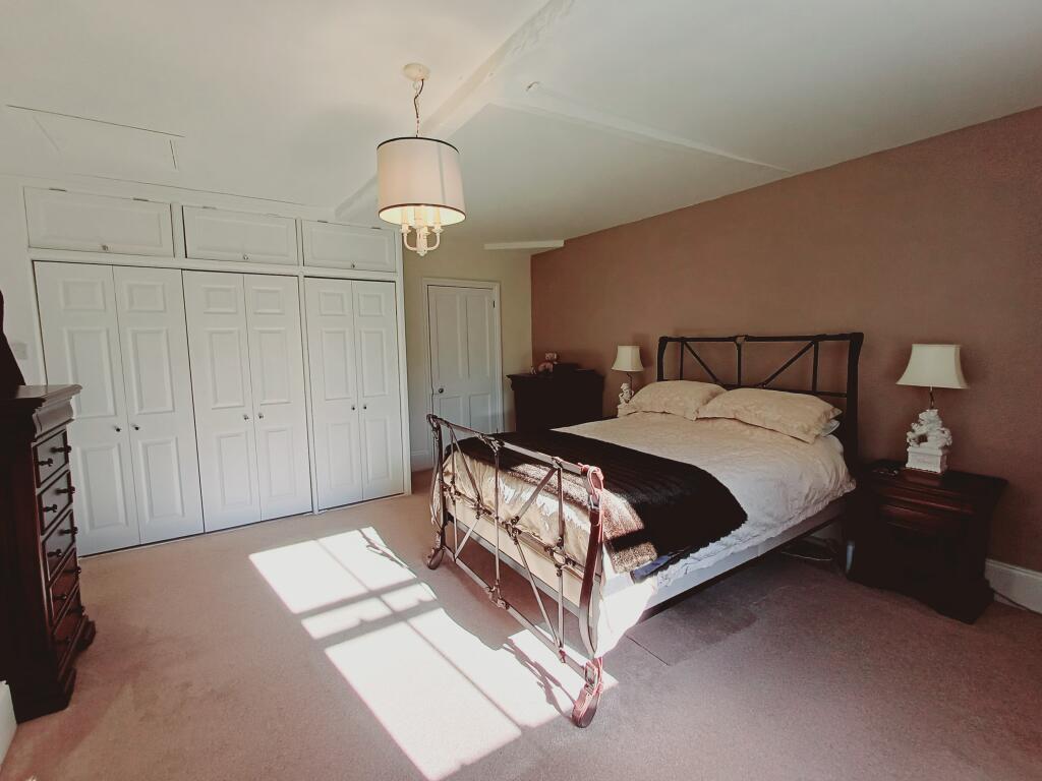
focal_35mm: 16
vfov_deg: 78.1
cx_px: 521
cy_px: 390
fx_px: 482
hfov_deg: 94.5
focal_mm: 1.64
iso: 50
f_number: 2.2
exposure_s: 1/100
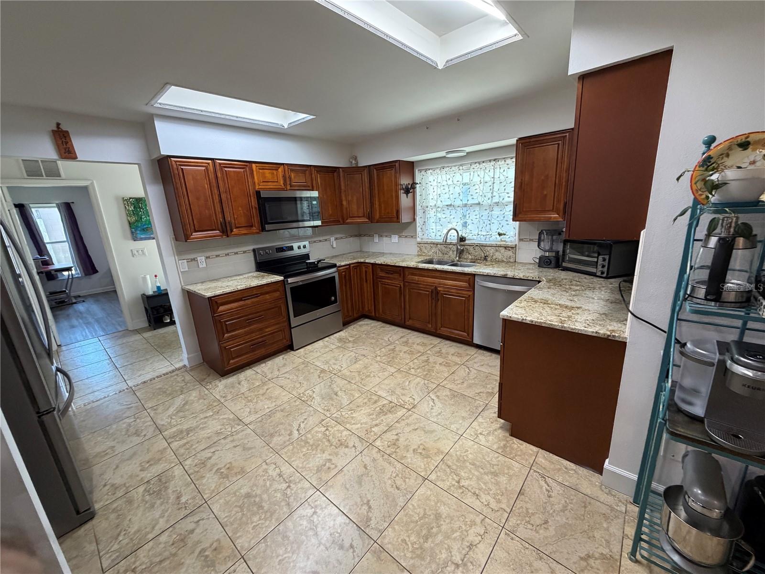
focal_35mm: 14
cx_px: 382
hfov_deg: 102.1
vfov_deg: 85.7
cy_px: 287
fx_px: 309
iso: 320
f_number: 2.2
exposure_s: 1/120
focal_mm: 2.22
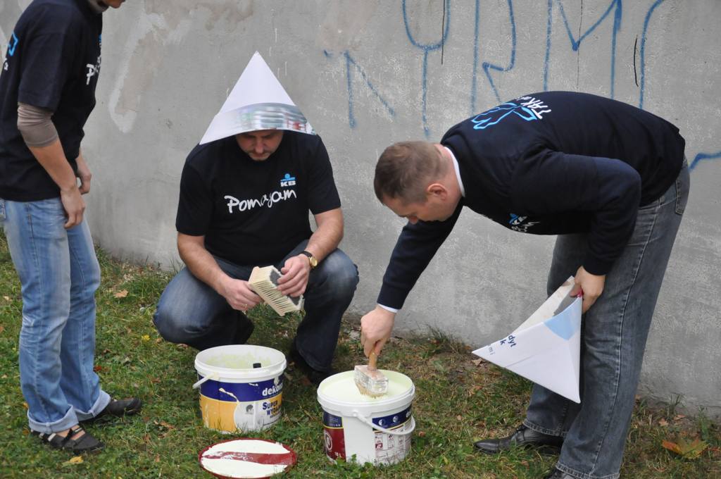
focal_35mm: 63
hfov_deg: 31.9
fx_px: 1260
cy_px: 240
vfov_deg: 21.5
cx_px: 360
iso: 2000
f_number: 4.8
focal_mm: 42
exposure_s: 1/1600
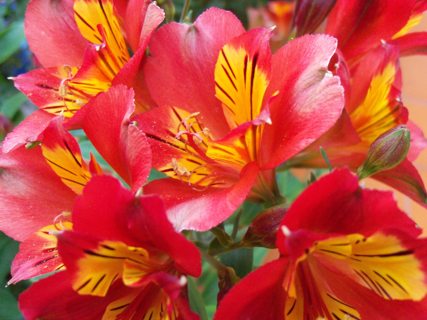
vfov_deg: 40.7
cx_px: 214
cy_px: 160
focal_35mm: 35
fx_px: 432
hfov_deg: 52.6
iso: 320
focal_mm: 6.3
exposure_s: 1/30
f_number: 3
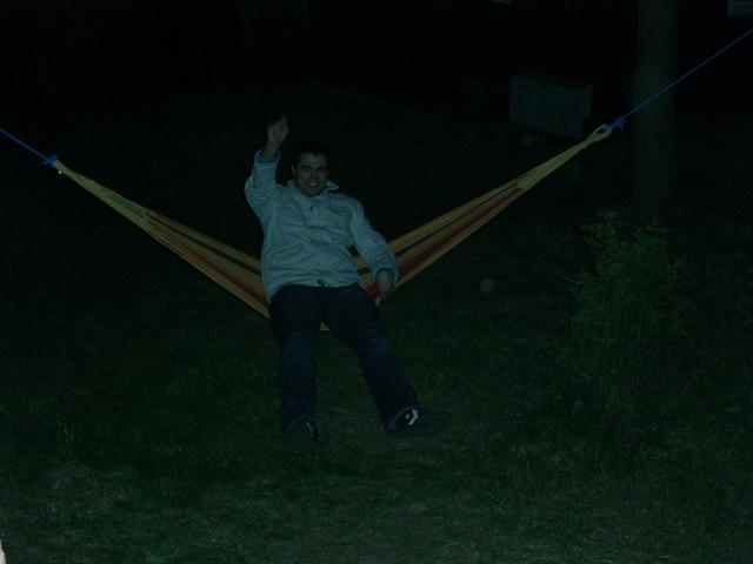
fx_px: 1436
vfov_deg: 22.3
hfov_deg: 29.4
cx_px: 376
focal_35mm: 66
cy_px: 282
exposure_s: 1/60
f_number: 3.6
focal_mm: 10.7
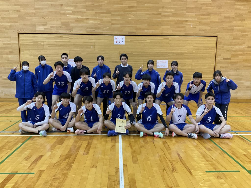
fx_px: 210
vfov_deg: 48.2
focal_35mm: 29
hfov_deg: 61.7
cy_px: 94
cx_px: 126
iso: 200
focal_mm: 3
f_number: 1.8
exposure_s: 1/50
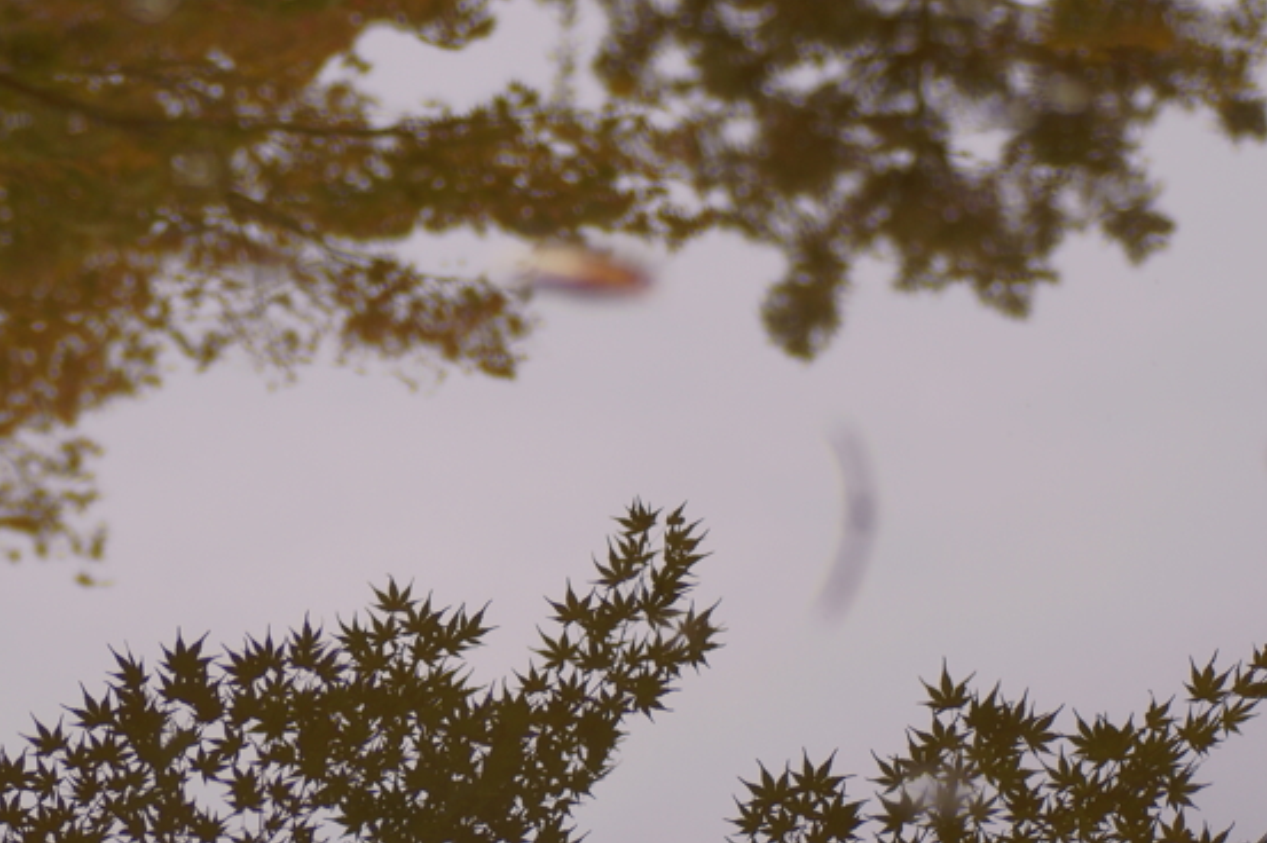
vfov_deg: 5.5
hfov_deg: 8.2
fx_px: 8793
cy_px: 694
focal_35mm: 250
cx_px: 337
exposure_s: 1/125
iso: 100
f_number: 2.8
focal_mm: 90
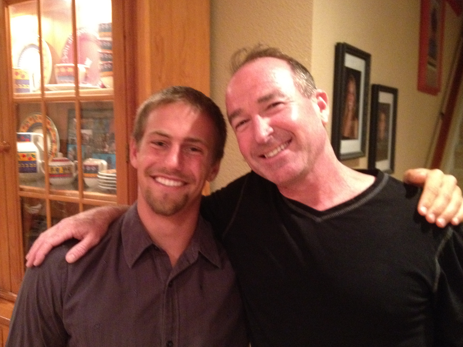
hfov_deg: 47.8
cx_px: 210
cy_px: 190
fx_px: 522
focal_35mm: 39
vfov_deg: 36.8
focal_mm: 4.28
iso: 640
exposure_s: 1/15
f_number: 2.4
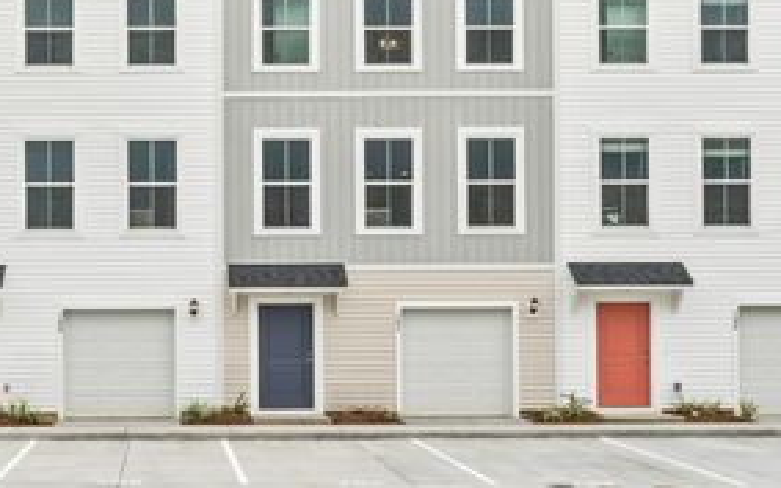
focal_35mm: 63
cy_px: 47
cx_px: 235
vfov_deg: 20.2
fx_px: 1341
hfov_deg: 32.1
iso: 640
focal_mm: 35
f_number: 8
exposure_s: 1/500
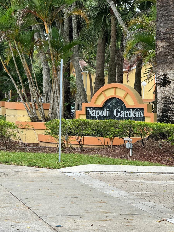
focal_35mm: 120
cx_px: 87
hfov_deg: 12.3
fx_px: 804
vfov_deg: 16.4
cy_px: 116
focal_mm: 15.66
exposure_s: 1/327
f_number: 2.8
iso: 50
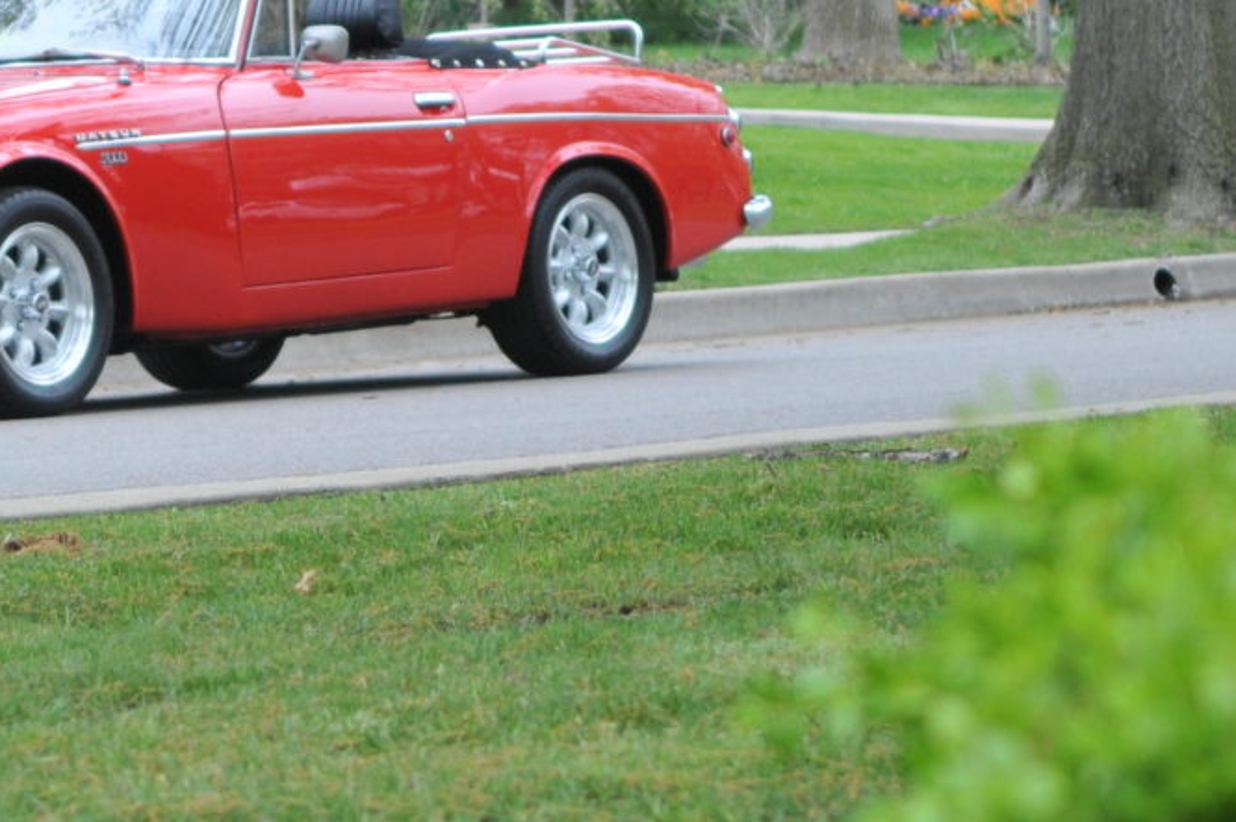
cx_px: 173
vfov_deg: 5.4
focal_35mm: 254
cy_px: 189
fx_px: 8698
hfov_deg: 8.1
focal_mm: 55
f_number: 2.8
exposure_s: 1/1000
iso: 400
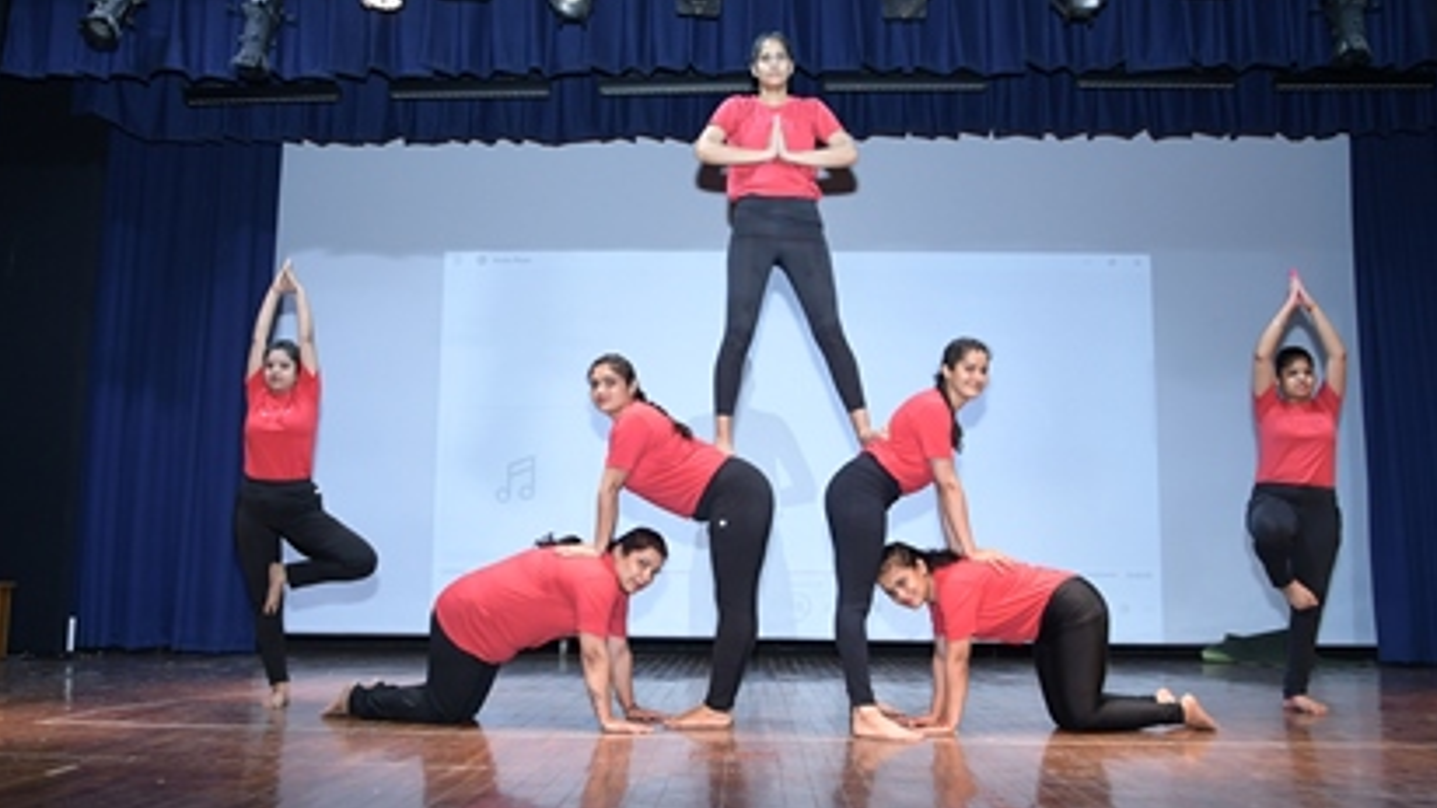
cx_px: 713
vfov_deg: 35.6
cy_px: 385
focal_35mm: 33
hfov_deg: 59.5
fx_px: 1257
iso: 1000
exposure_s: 1/125
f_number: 4.5
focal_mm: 21
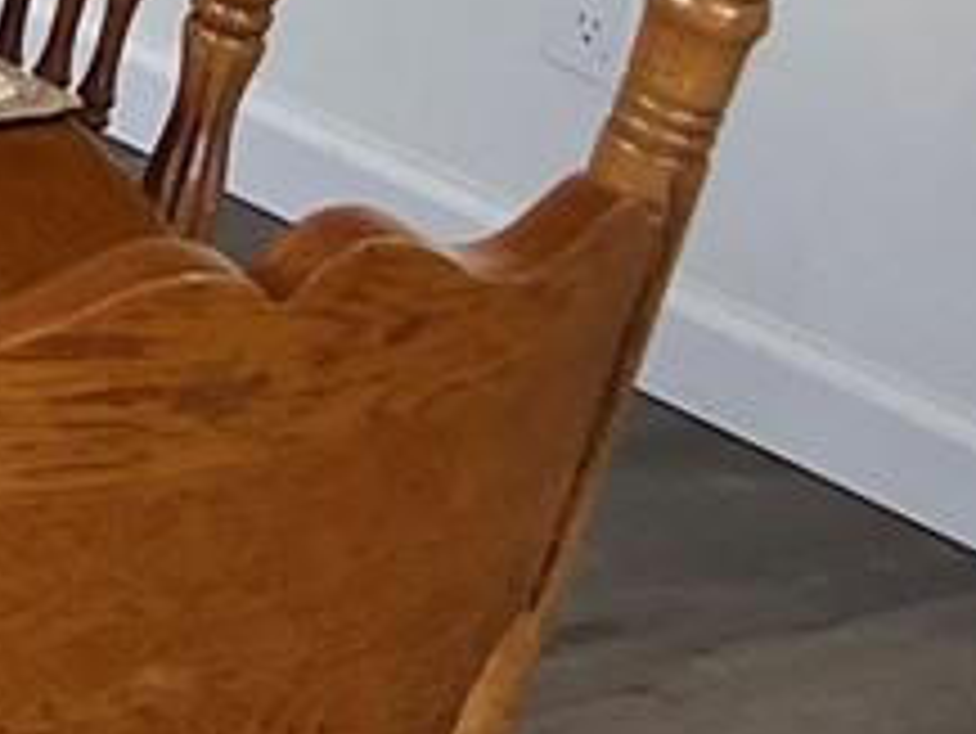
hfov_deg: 8.5
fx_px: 5416
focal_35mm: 192
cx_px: -1979
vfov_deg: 7.2
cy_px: -1153
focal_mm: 5.1
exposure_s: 1/120
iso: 100
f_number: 1.6
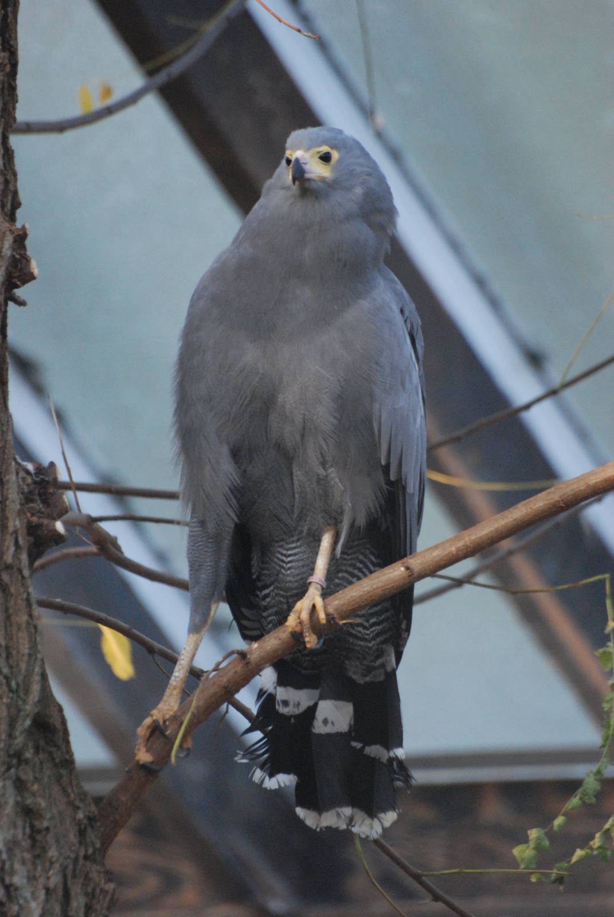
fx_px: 11479
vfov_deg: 4.6
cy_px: 458
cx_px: 307
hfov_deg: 3.1
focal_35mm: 450
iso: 1600
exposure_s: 1/160
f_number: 5.6
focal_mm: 300
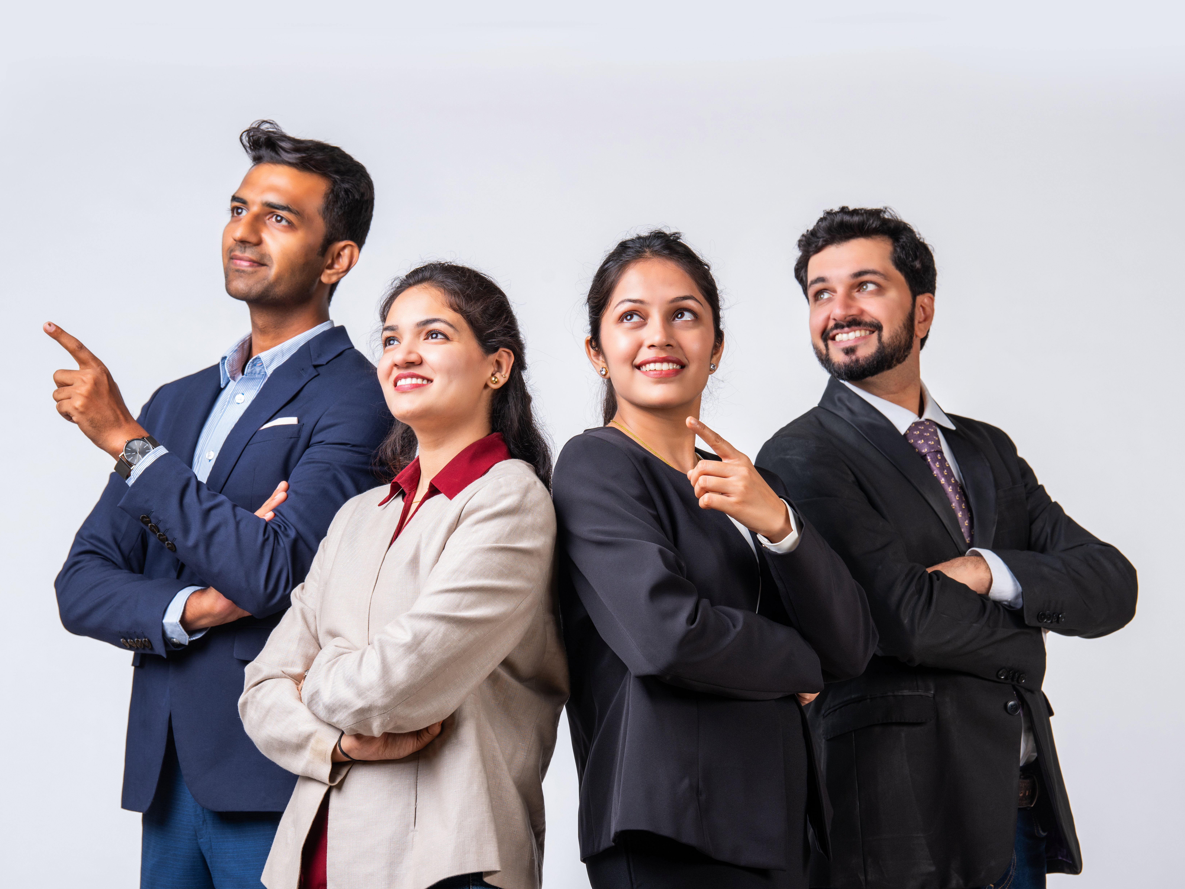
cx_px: 560
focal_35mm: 146
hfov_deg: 13.5
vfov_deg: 10.2
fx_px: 4998
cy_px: 444
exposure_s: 1/125
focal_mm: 135
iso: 125
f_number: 6.3
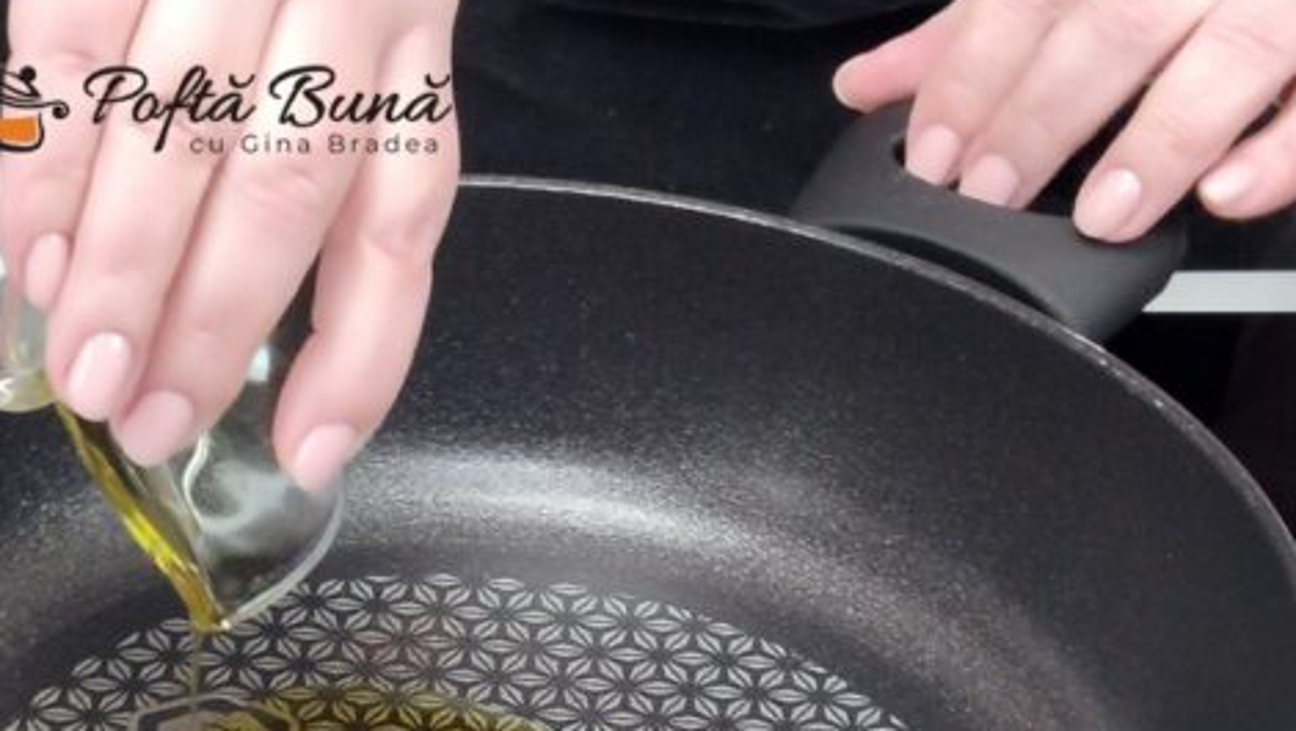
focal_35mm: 154
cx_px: 518
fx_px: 5295
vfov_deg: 7.9
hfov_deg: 13.9
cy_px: 641
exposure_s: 1/25
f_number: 1.75
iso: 381
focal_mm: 5.25
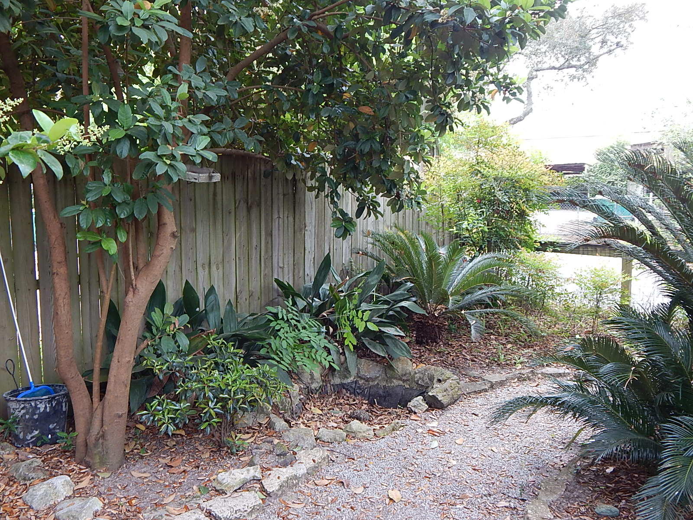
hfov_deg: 58.4
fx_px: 621
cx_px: 346
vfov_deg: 45.4
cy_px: 260
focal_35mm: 31
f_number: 3.2
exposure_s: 1/40
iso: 125
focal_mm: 5.6
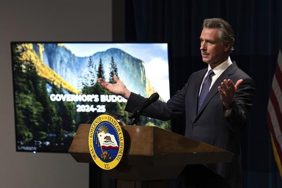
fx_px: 1566
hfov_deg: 10.3
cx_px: 141
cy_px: 94
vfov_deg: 6.9
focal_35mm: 200
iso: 3200
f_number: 3.5
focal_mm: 200
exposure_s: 1/250
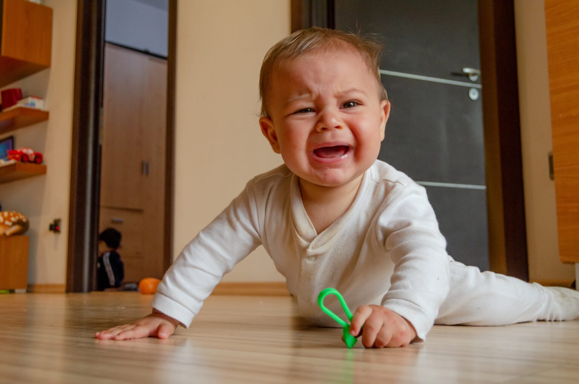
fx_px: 626
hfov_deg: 49.6
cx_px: 290
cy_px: 192
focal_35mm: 39
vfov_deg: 34.1
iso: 640
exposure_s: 1/50
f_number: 5.6
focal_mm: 26
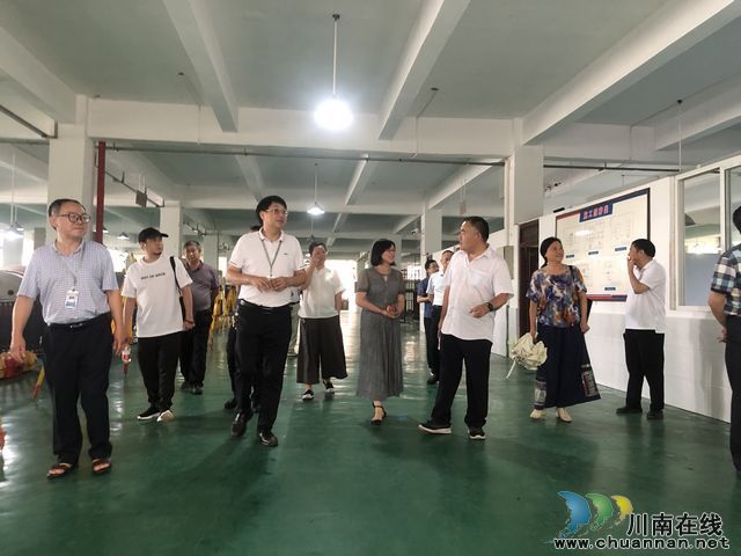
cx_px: 370
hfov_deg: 63.4
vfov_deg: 49.7
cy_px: 278
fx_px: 599
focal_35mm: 28
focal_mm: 3.99
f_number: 1.8
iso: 250
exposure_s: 1/60
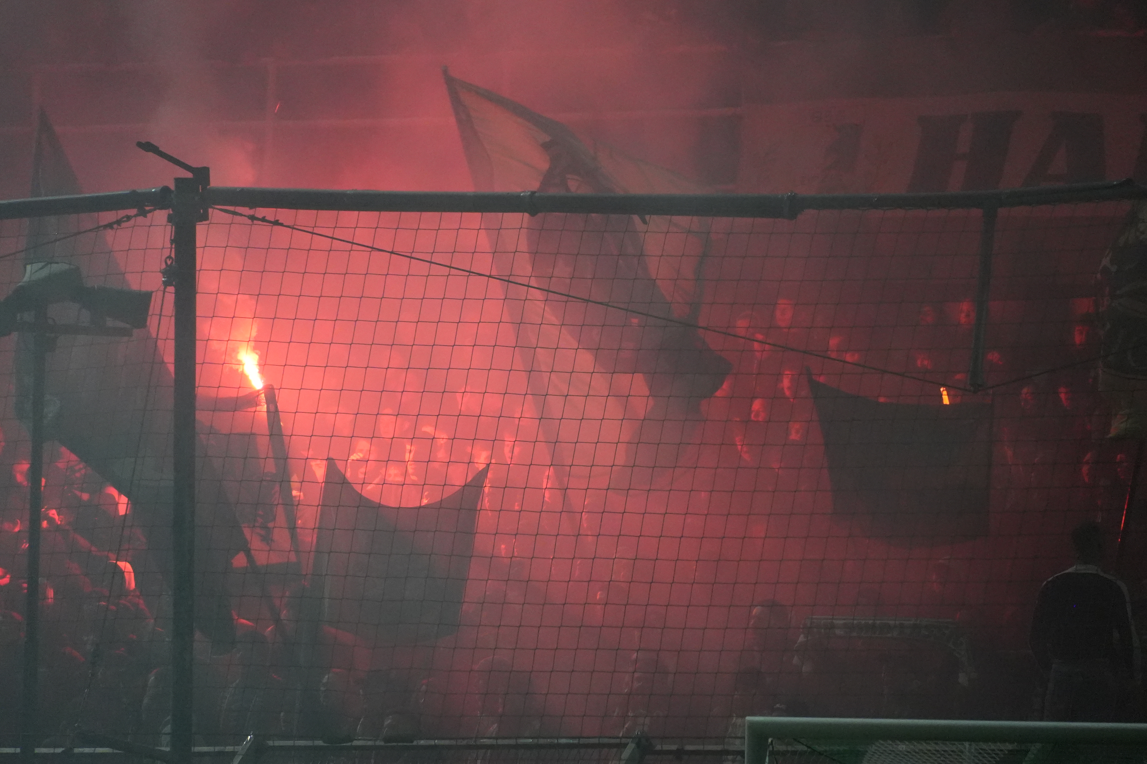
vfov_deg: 3.1
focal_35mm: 450
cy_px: 382
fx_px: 14336
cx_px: 574
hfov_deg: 4.6
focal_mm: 300
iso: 6400
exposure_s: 1/500
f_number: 6.3
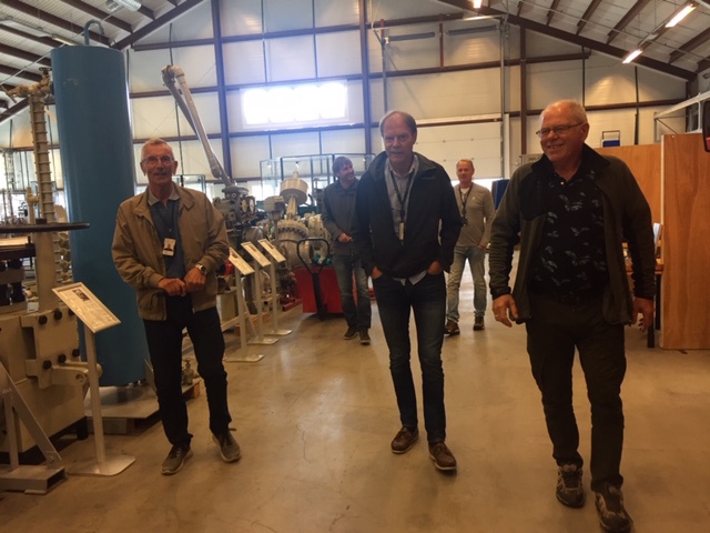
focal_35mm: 29
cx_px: 355
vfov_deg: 48.2
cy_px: 266
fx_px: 595
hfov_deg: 61.7
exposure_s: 1/33
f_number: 2.2
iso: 64
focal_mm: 4.15
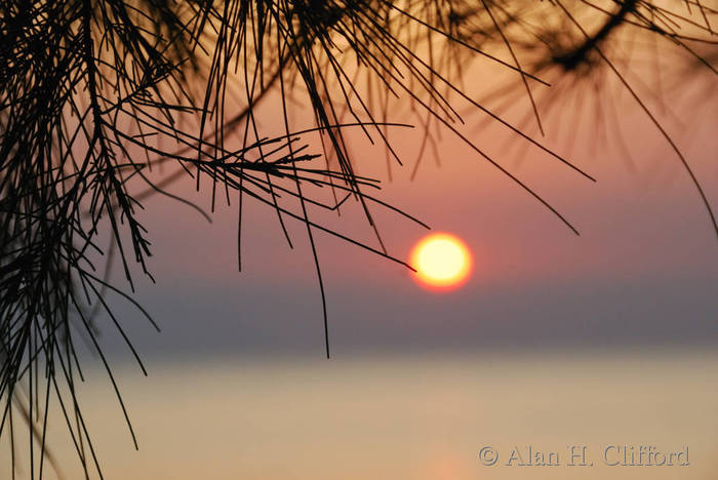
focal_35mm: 225
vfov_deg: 6.1
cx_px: 359
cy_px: 240
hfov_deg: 9.1
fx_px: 4491
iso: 800
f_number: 10
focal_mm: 150
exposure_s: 1/320
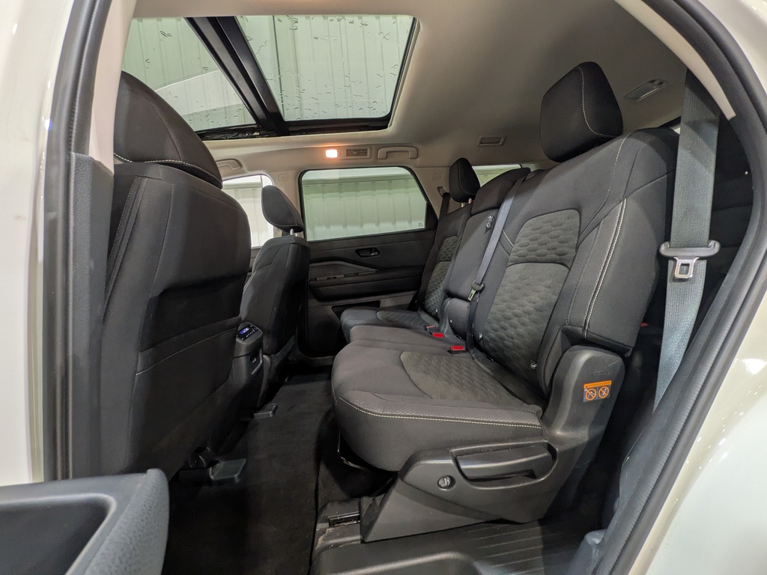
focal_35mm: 14
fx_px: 310
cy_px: 288
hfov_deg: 102.1
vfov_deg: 85.7
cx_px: 384
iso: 64
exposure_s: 1/30
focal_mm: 1.83
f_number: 2.2
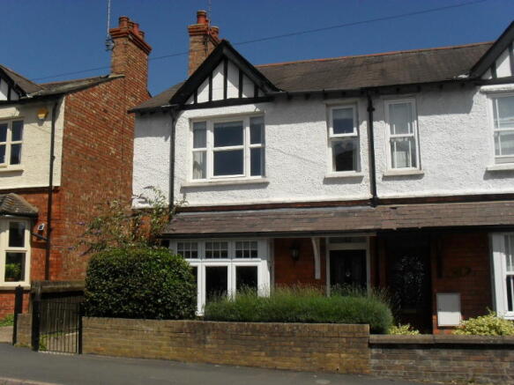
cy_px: 192
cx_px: 257
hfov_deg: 52.6
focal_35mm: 35
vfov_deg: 40.7
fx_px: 520
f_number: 8.4
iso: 200
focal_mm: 6.3
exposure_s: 1/750
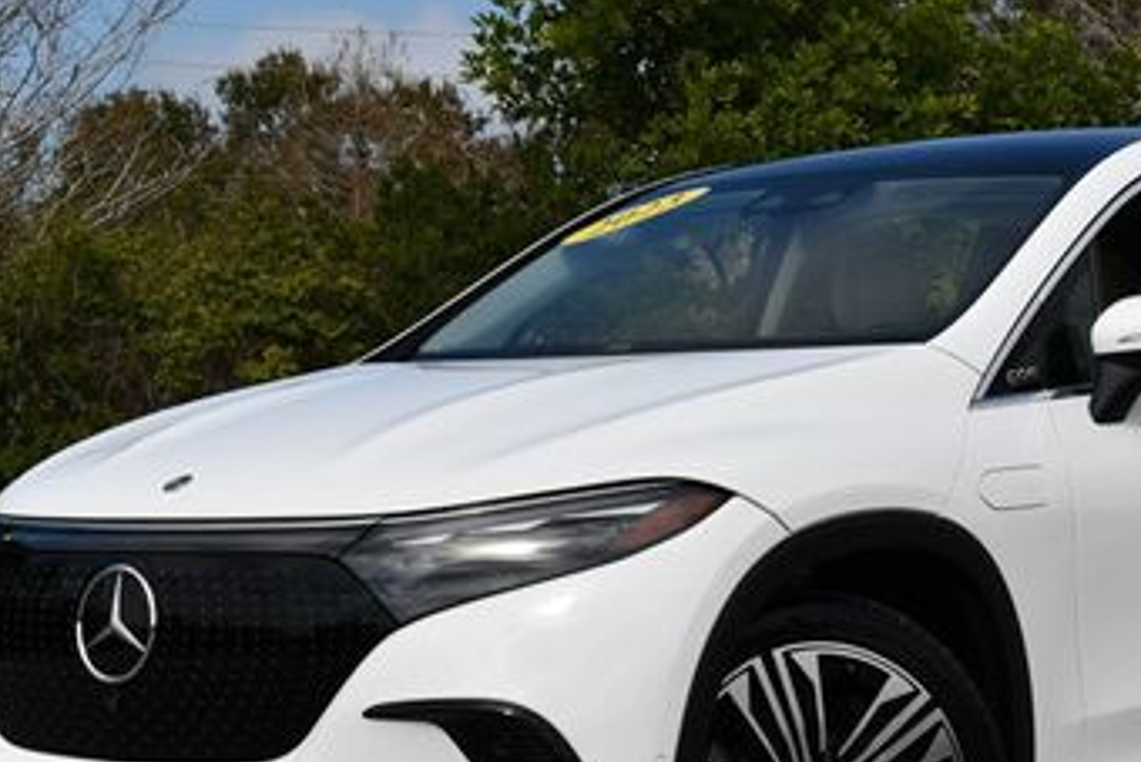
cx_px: 819
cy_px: 426
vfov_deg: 12.1
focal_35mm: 113
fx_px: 3583
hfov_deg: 18.0
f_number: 9
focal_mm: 30
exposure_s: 1/320
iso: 100
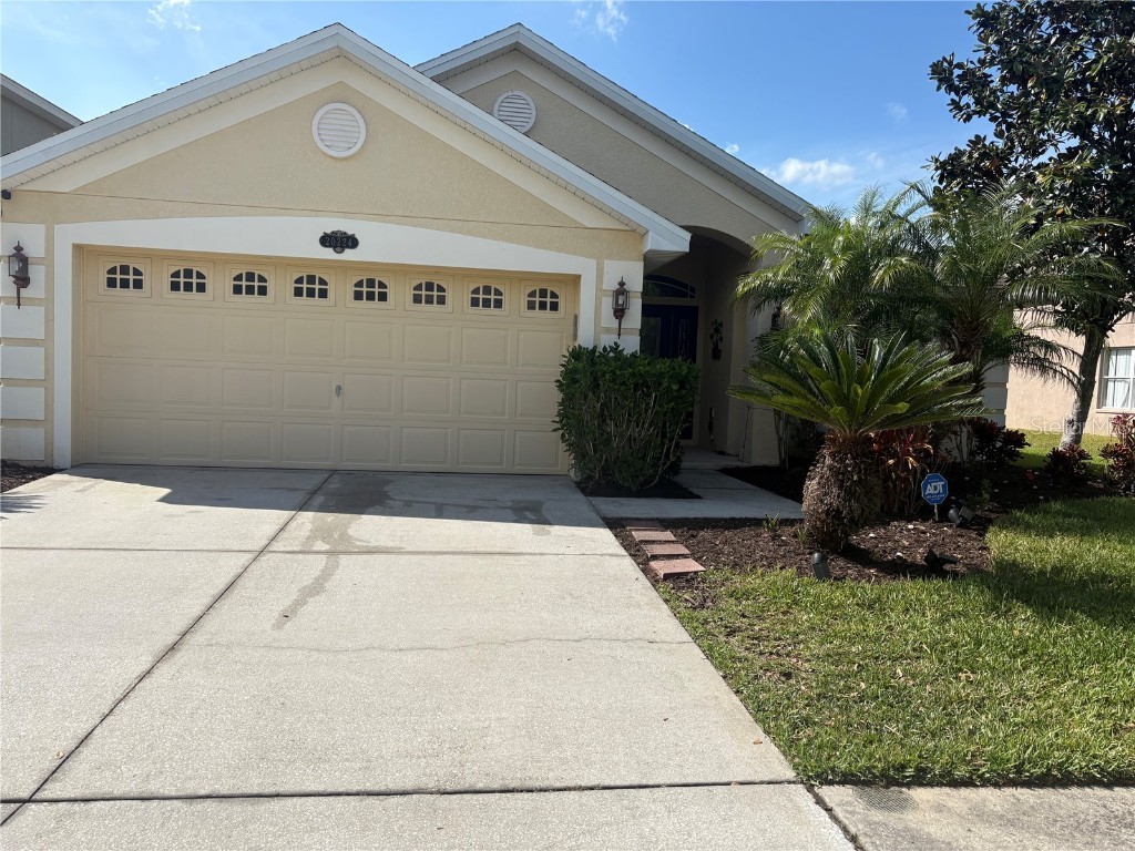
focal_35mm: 26
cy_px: 426
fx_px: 852
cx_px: 568
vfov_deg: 53.1
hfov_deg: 67.3
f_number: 1.6
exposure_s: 1/3125
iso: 50
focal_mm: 5.96
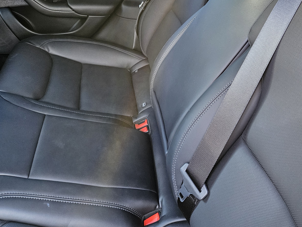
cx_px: 190
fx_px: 340
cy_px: 37
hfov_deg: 47.4
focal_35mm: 39
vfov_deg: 35.3
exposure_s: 1/70
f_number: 1.8
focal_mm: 5.4
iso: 500
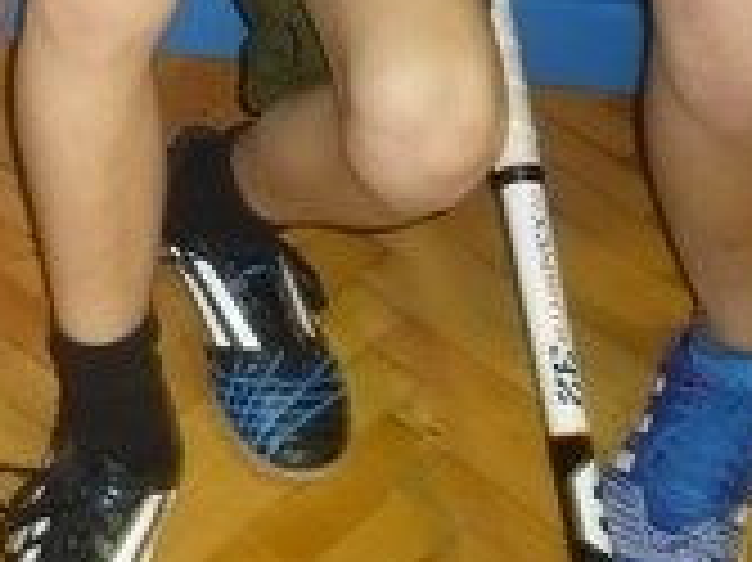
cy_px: -414
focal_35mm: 126
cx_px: -428
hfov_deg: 14.4
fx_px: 2735
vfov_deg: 11.0
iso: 250
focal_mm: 5.8
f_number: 2.8
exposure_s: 1/30
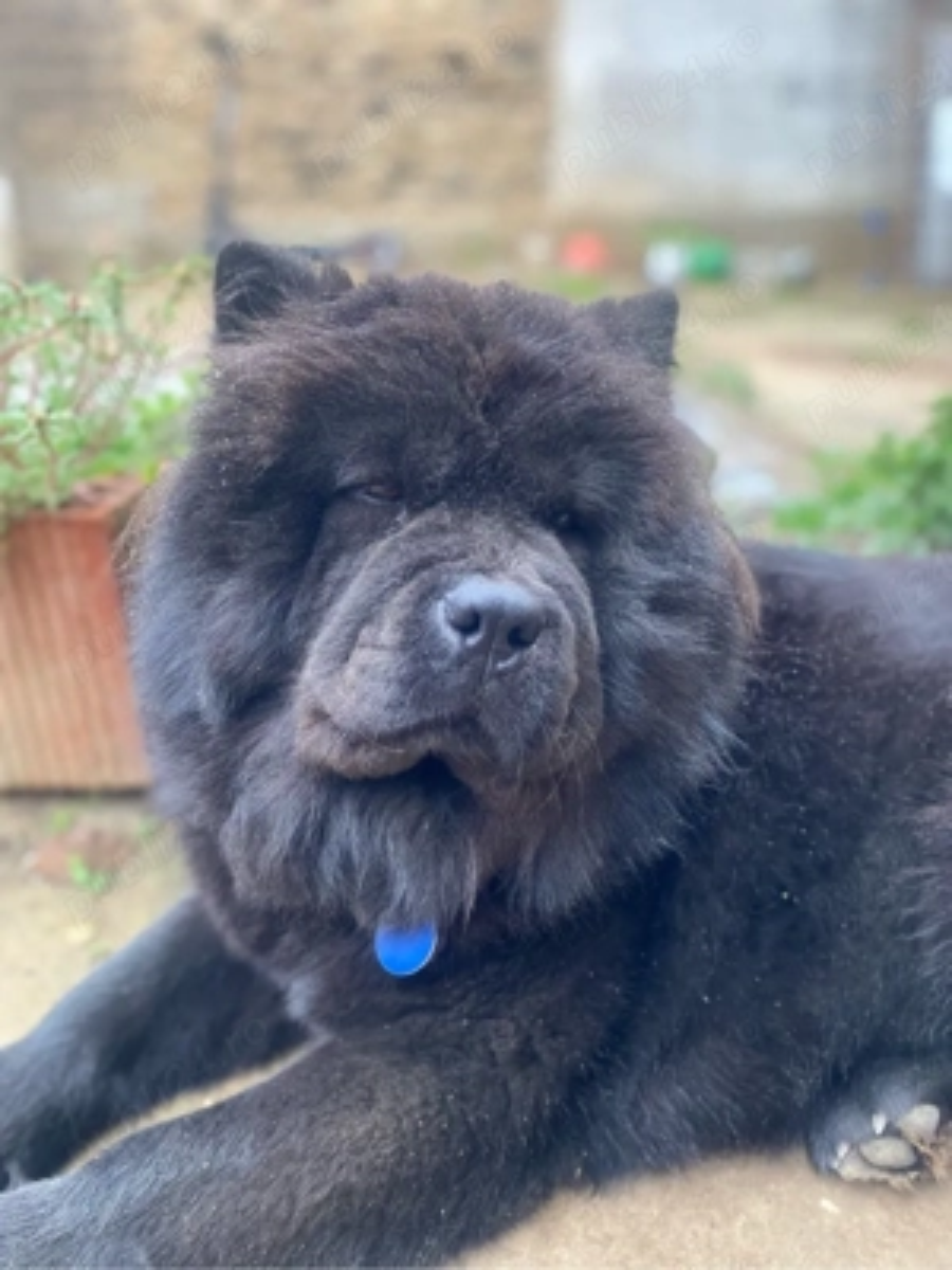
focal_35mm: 26
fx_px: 953
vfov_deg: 67.3
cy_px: 635
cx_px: 476
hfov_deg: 53.1
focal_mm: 4.25
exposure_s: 1/85
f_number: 1.8
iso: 125
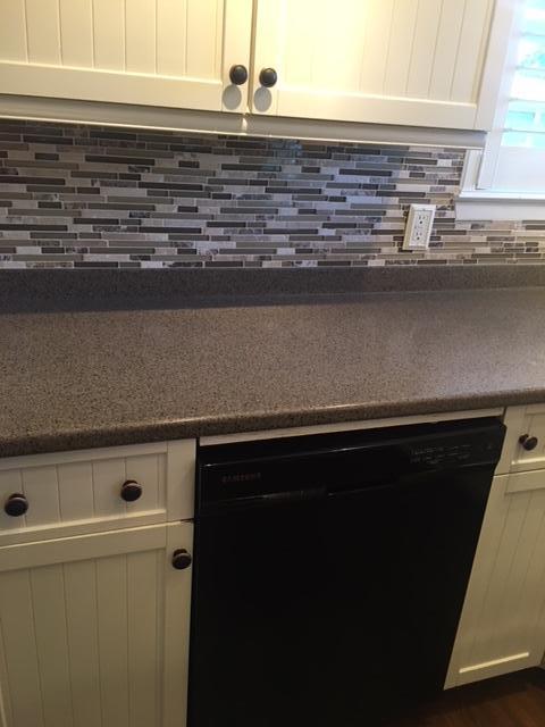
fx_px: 609
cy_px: 364
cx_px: 272
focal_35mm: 29
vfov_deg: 61.7
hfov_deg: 48.2
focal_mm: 4.15
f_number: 2.2
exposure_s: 1/15
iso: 80
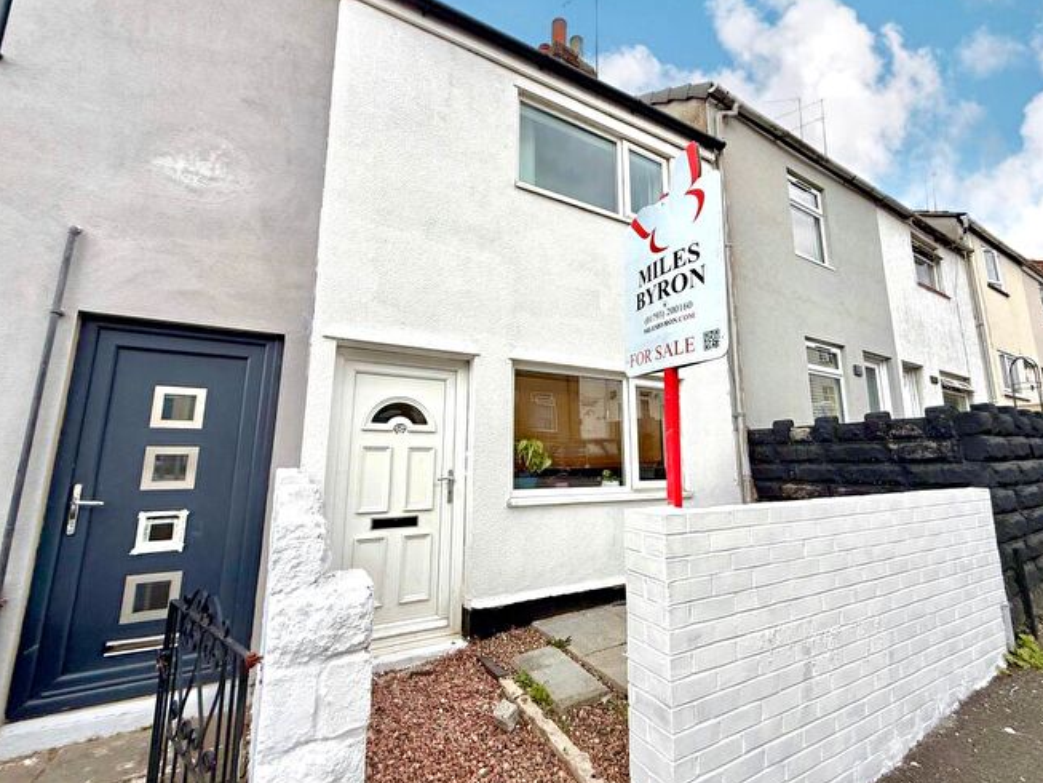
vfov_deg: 81.7
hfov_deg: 98.1
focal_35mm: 15
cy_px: 378
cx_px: 549
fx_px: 452
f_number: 2.2
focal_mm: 2.22
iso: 50
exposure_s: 1/416
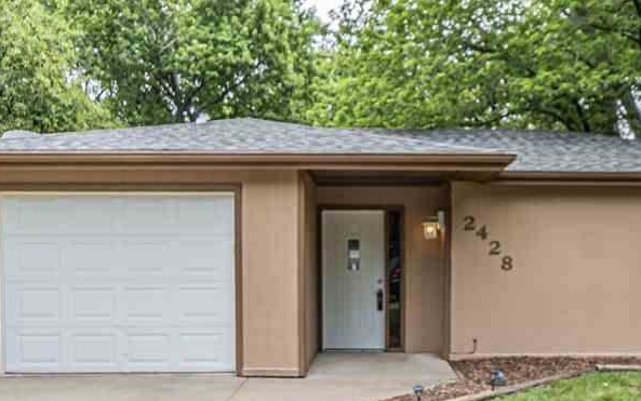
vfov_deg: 37.9
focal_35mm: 33
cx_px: 370
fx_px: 577
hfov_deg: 57.9
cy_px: 270
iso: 100
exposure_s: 1/160
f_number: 5.6
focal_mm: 10
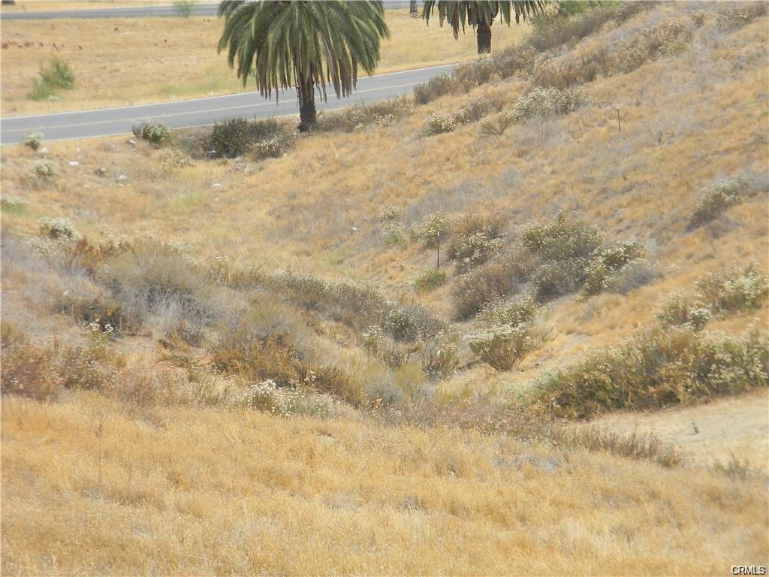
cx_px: 384
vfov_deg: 10.0
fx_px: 3288
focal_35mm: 148
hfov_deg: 13.3
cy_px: 288
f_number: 5
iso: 80
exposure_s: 1/186
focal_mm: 26.8
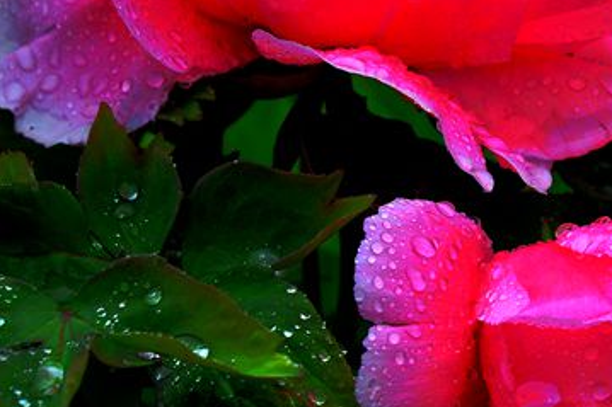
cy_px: 112
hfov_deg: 4.6
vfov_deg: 3.1
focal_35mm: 443
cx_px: 682
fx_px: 7527
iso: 360
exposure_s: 1/125
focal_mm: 160
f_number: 7.1
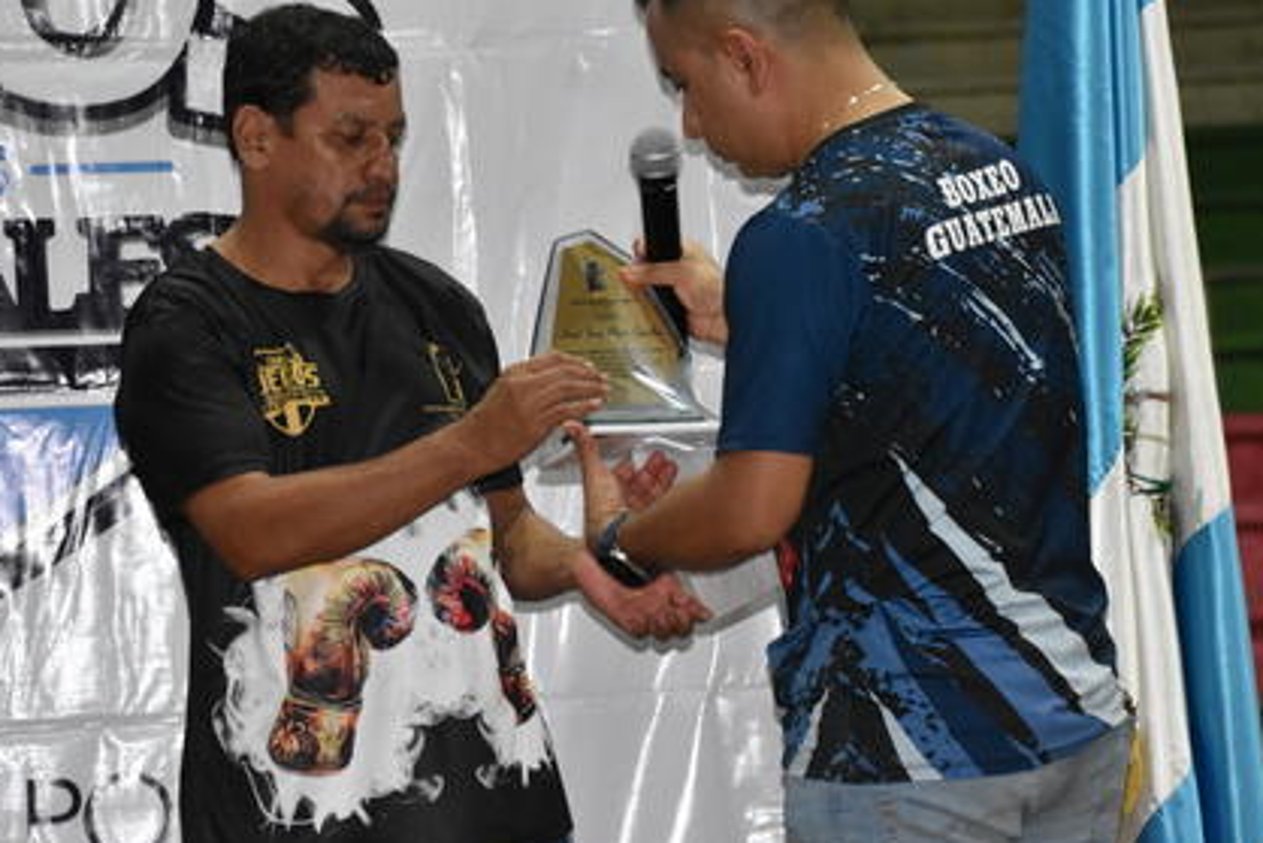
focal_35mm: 171
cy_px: 375
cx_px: 541
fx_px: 5987
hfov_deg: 12.0
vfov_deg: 8.1
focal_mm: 95
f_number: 5.3
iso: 4000
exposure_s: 1/160
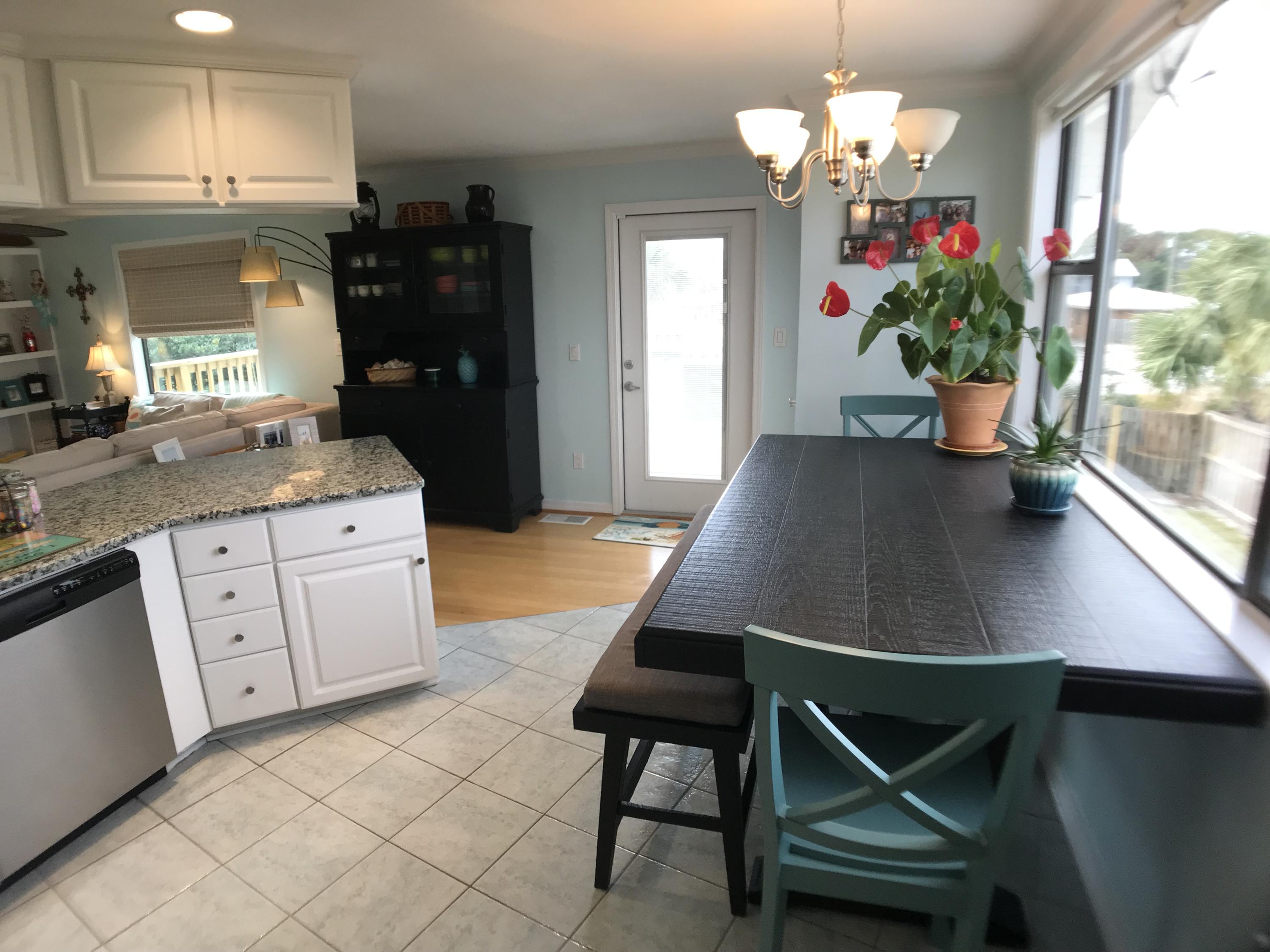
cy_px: 476
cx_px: 635
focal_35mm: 28
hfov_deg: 63.4
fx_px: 1027
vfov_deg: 49.7
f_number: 1.8
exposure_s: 1/120
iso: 40
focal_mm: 3.99
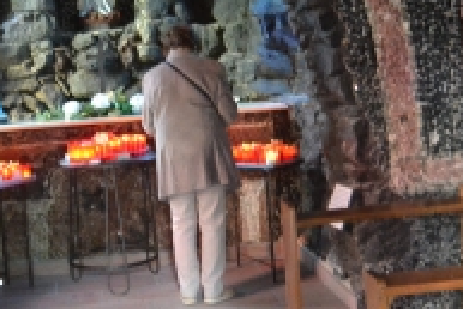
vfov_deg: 21.6
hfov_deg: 31.2
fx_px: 811
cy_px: 137
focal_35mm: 63
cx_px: 106
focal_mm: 18
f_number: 3.5
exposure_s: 1/40
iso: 3200
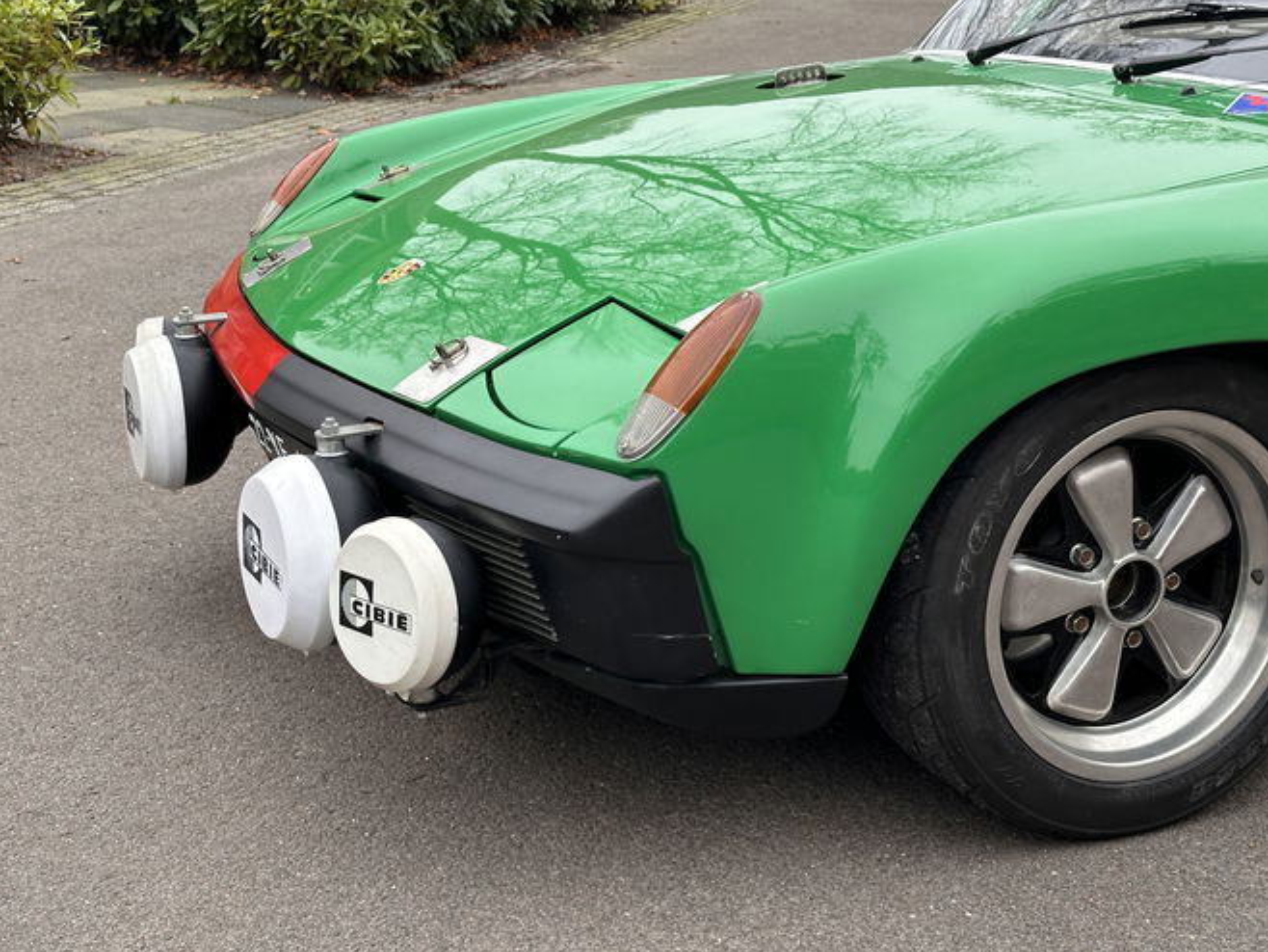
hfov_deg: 34.3
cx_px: 601
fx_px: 2052
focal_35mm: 56
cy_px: 447
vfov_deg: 26.1
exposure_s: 1/171
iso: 64
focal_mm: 6.86
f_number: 1.78
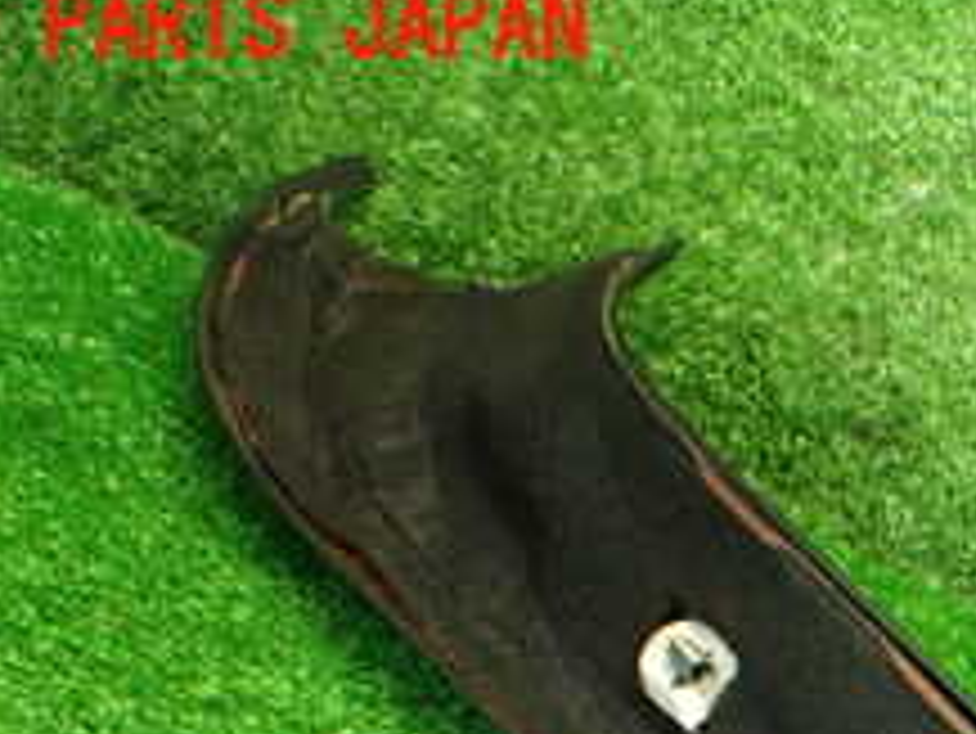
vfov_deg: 16.7
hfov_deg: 22.0
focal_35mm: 83
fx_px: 2341
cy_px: 986
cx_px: 1120
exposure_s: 1/80
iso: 800
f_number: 2.3
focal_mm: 5.4
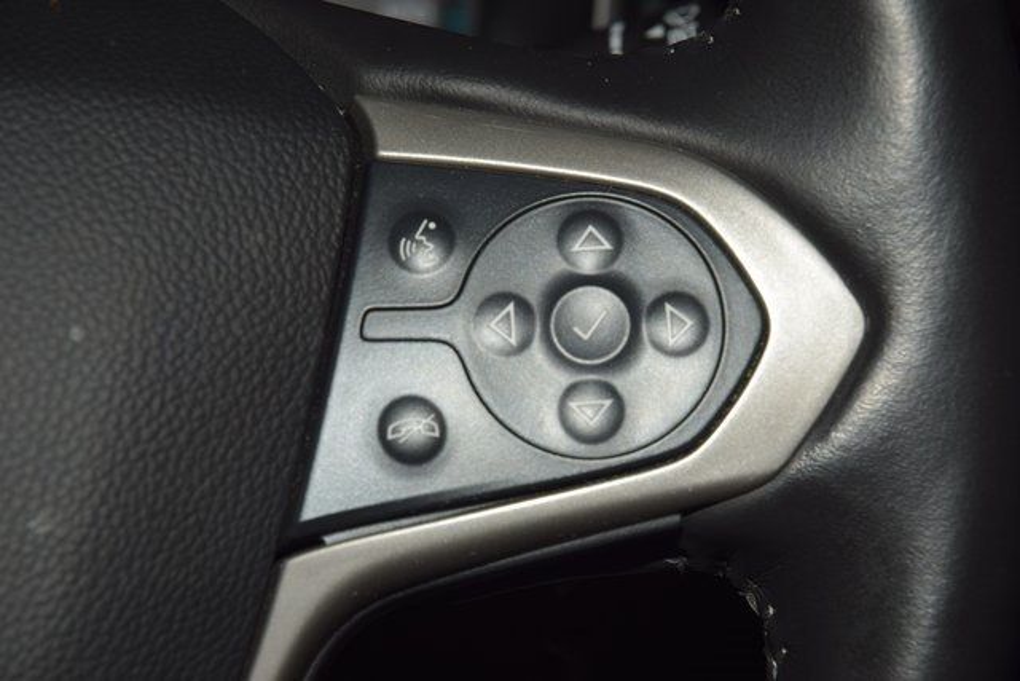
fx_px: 2975
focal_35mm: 105
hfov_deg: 19.5
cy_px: 340
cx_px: 510
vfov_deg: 13.0
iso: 100
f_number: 8
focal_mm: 70
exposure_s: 1/125
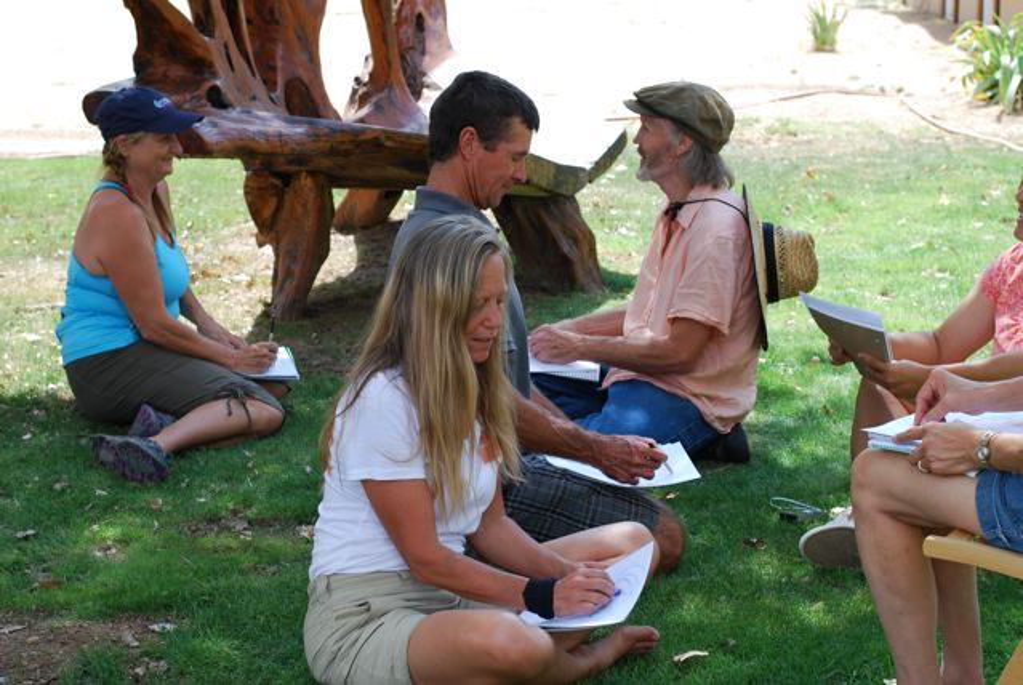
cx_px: 512
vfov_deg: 18.2
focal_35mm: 75
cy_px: 342
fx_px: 2134
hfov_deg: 27.0
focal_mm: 50
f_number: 5.6
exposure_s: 1/125
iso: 100
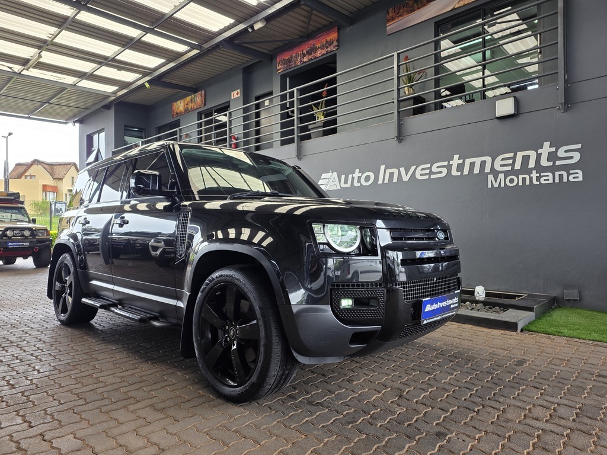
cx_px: 304
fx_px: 403
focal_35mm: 23
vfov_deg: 58.9
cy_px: 228
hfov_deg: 73.9
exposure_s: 1/50
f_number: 1.7
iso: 32
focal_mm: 6.25
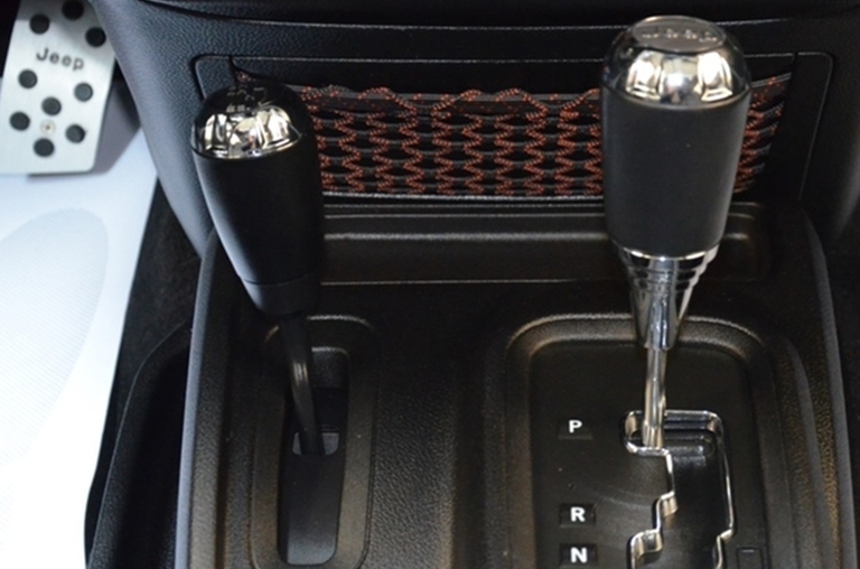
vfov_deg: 16.0
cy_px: 321
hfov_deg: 23.8
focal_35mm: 85
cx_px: 581
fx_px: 2026
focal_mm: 34
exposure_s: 1/60
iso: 3200
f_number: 4.2
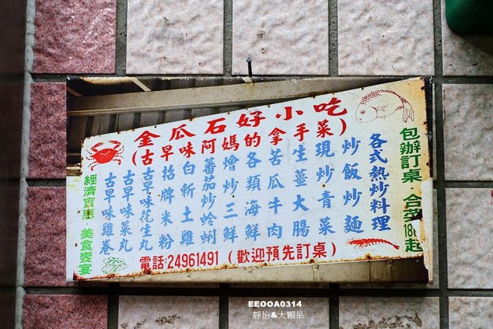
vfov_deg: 31.9
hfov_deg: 46.4
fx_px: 575
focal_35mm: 42
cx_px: 243
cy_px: 168
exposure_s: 1/50
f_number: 2.8
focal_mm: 14.9
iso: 160
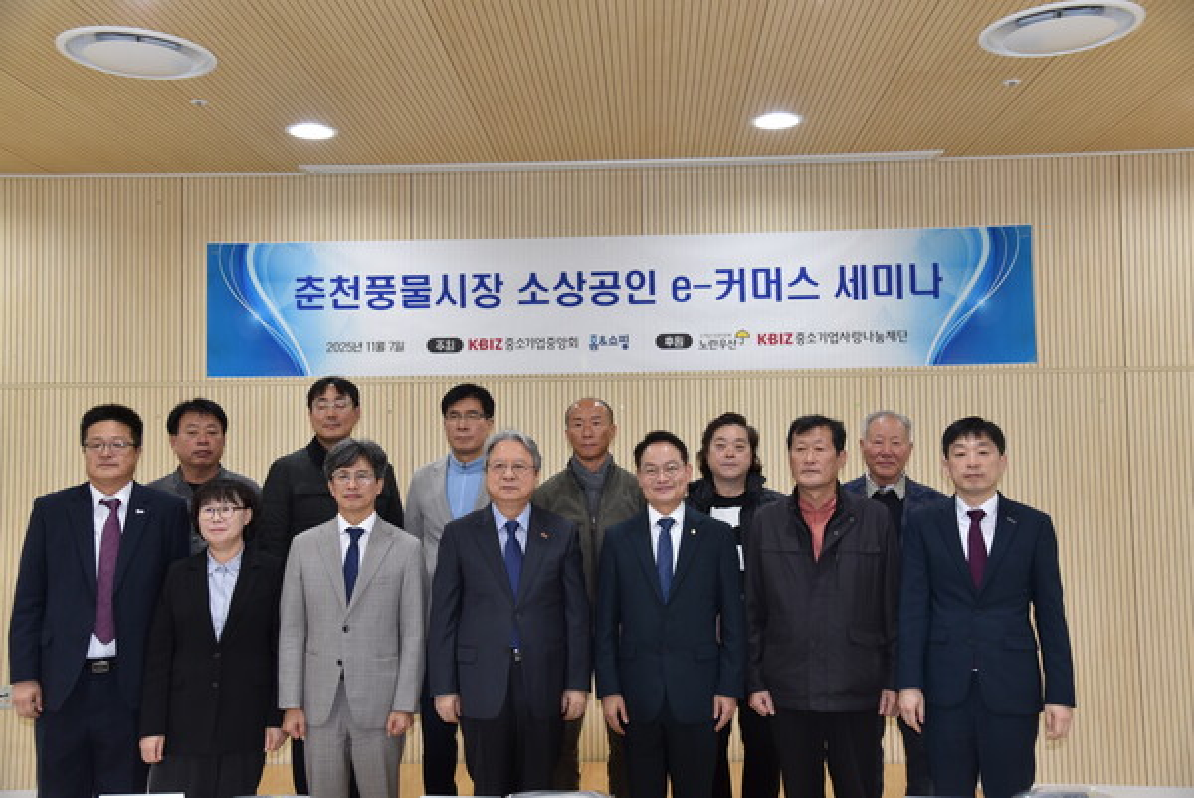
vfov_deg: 35.1
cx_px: 597
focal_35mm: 38
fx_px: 1261
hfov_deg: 50.7
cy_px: 399
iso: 800
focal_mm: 38
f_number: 5
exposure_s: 1/100
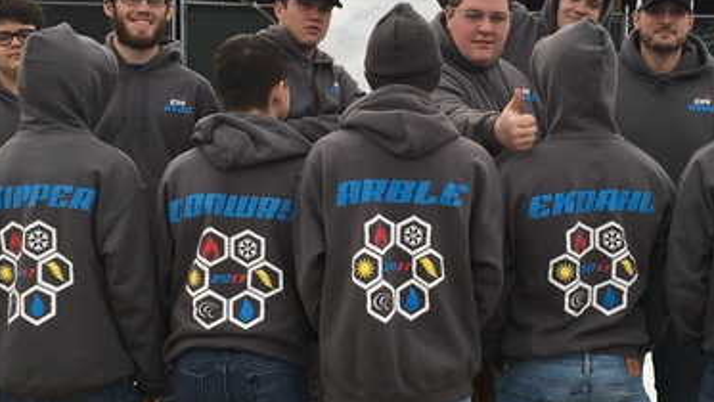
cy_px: 205
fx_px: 1155
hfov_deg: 34.2
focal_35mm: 61
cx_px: 425
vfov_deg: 19.7
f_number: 2.2
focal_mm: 4.15
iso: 25
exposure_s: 1/265
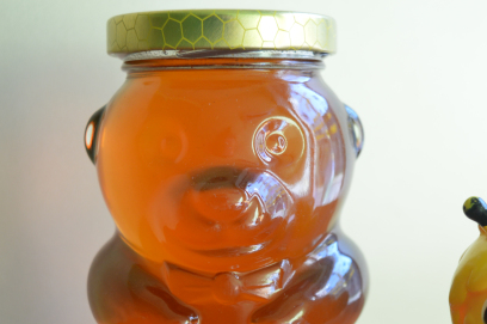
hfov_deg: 26.8
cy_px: 250
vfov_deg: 18.1
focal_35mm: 75
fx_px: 1011
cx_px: 356
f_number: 4.2
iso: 280
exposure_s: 1/50
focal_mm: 31
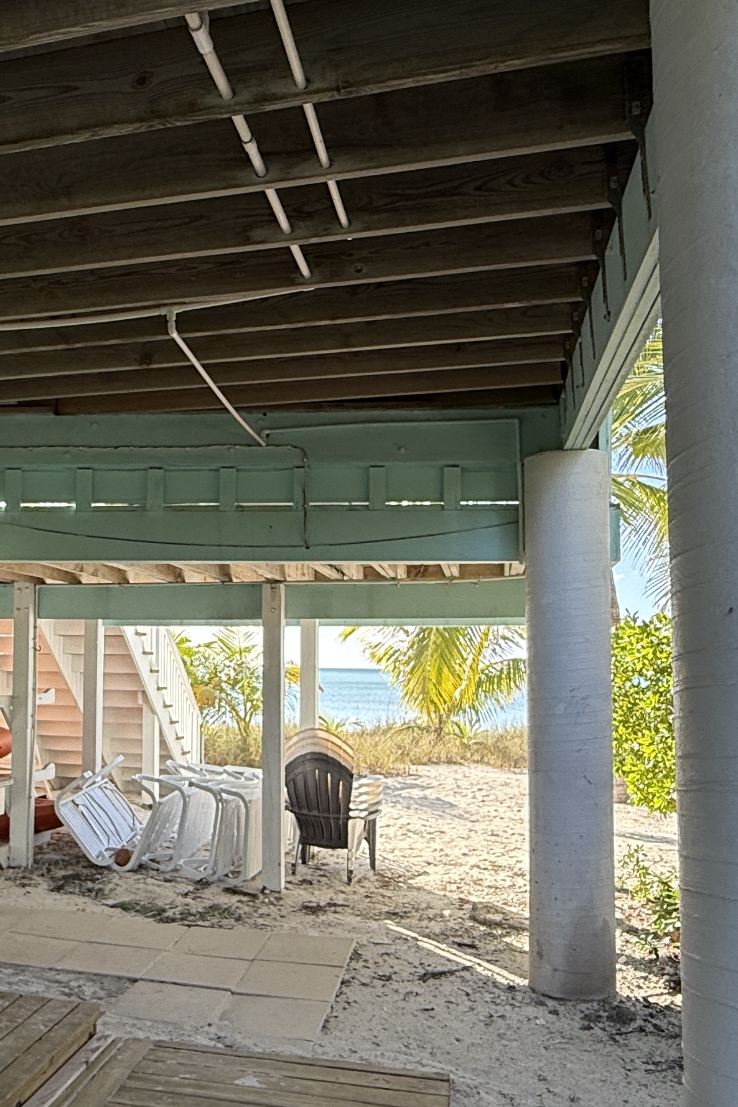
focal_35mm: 33
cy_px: 602
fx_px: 1015
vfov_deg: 57.1
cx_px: 138
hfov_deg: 38.3
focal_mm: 2.22
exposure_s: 1/328
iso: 64
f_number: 2.2
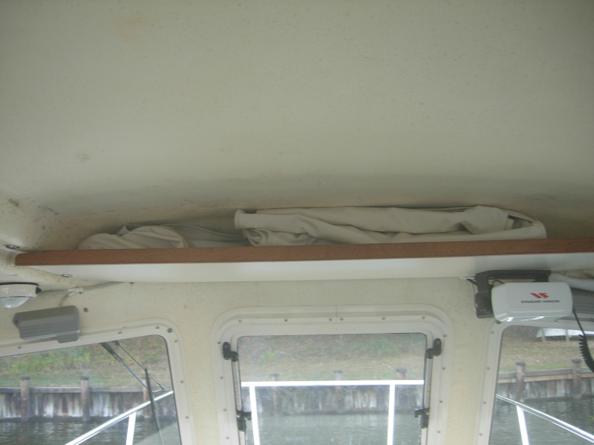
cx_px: 297
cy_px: 222
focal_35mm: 36
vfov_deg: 39.7
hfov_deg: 51.4
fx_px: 618
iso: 50
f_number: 2.7
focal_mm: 7.5
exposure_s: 1/34.8
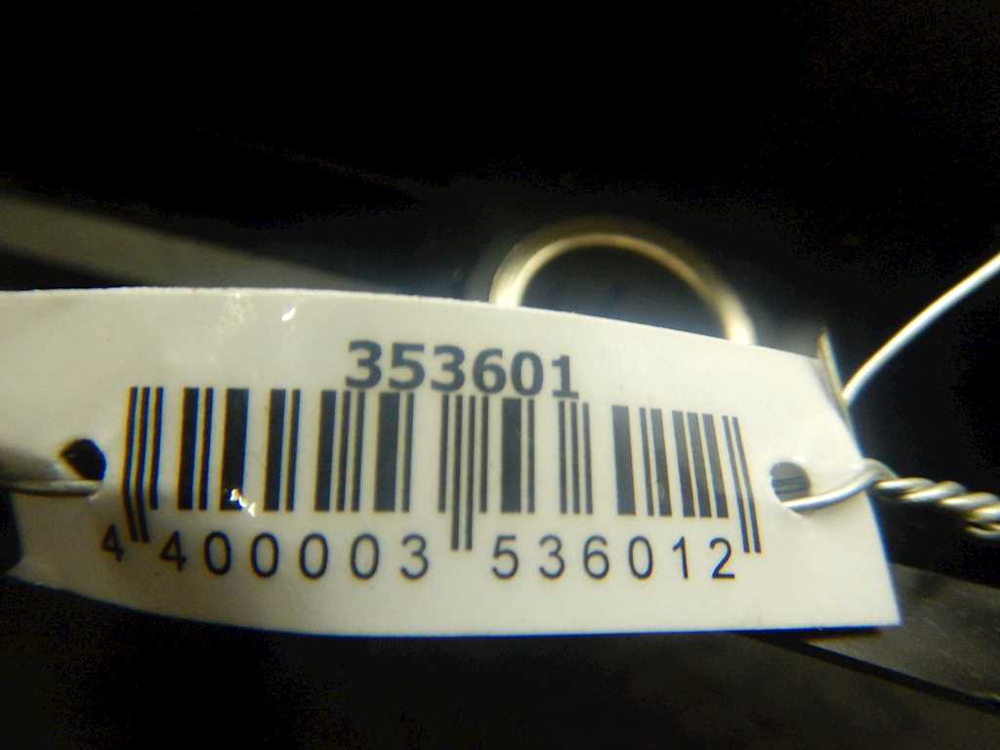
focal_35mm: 24
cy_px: 375
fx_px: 693
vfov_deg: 56.8
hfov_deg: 71.6
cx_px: 500
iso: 200
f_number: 2.8
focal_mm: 4.3
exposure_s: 1/30
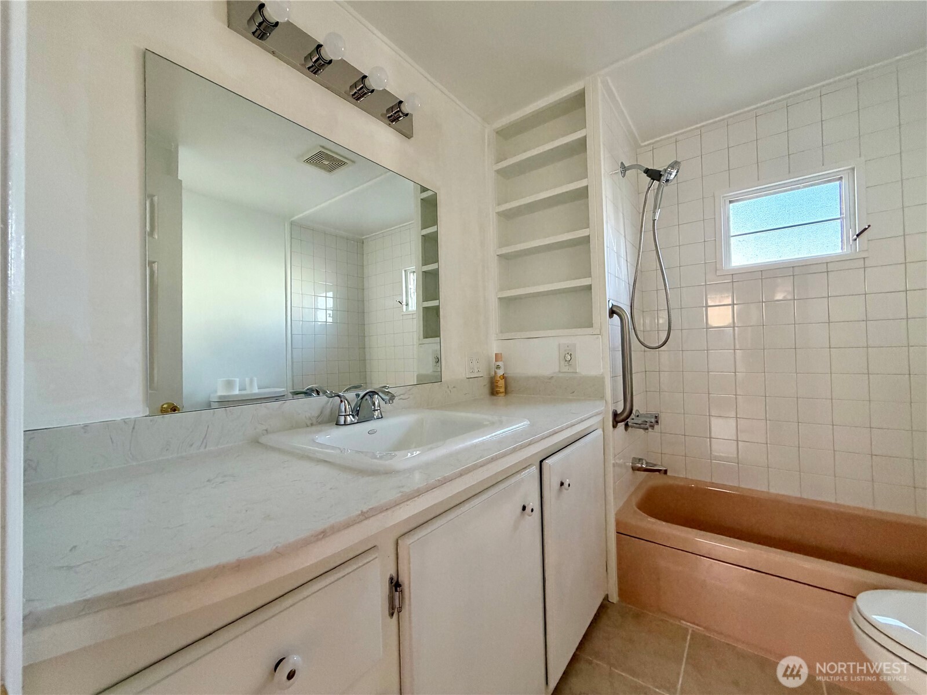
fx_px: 375
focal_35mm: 14
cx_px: 464
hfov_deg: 102.1
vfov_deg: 85.7
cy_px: 348
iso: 320
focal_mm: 2.22
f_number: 2.2
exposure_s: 1/77
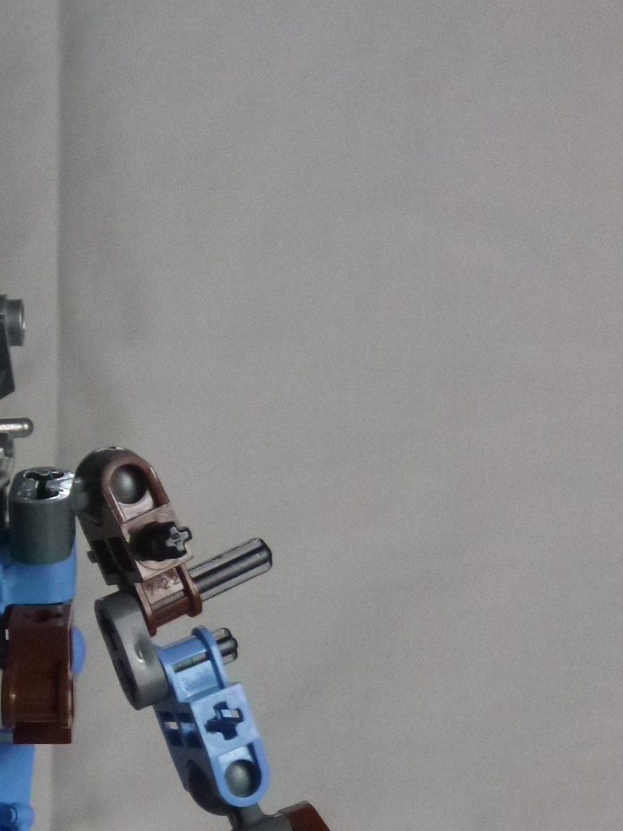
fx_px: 2159
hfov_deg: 16.0
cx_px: -35
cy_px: 854
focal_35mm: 90
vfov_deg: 21.0
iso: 400
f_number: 4.5
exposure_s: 1/8
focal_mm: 6.8
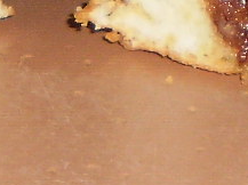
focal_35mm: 266
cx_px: 8
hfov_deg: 7.4
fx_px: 1903
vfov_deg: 5.6
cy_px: 164
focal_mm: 6.3
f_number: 3.1
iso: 125
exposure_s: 1/30
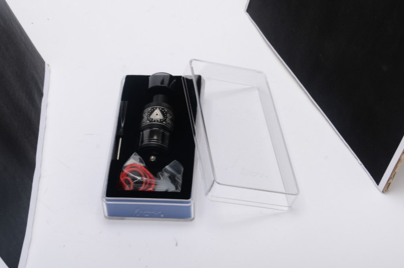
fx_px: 997
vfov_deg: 15.3
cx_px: 203
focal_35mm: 89
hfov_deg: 22.9
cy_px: 126
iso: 100
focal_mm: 52
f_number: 14
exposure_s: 1/125
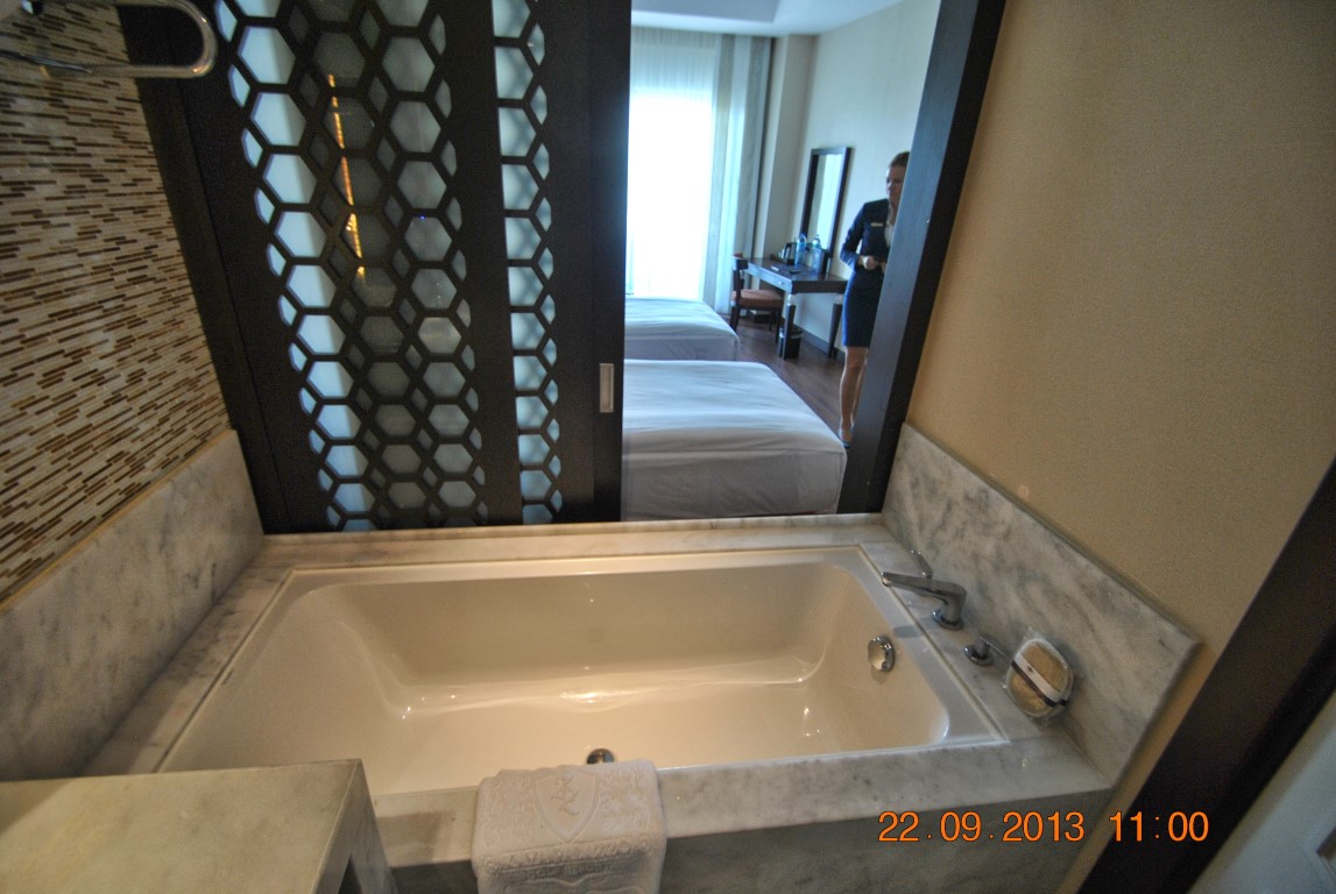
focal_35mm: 15
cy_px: 447
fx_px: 557
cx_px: 668
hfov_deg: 100.3
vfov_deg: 77.5
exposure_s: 1/30
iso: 280
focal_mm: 10
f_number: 3.5
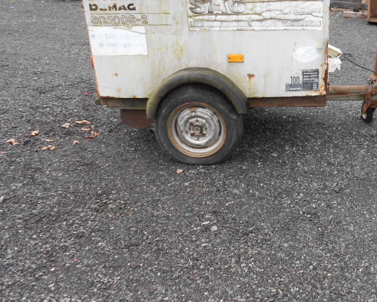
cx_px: 283
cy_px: 124
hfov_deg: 45.2
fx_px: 435
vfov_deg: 38.1
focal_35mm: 39
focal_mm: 4.6
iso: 80
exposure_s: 1/40
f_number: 3.2
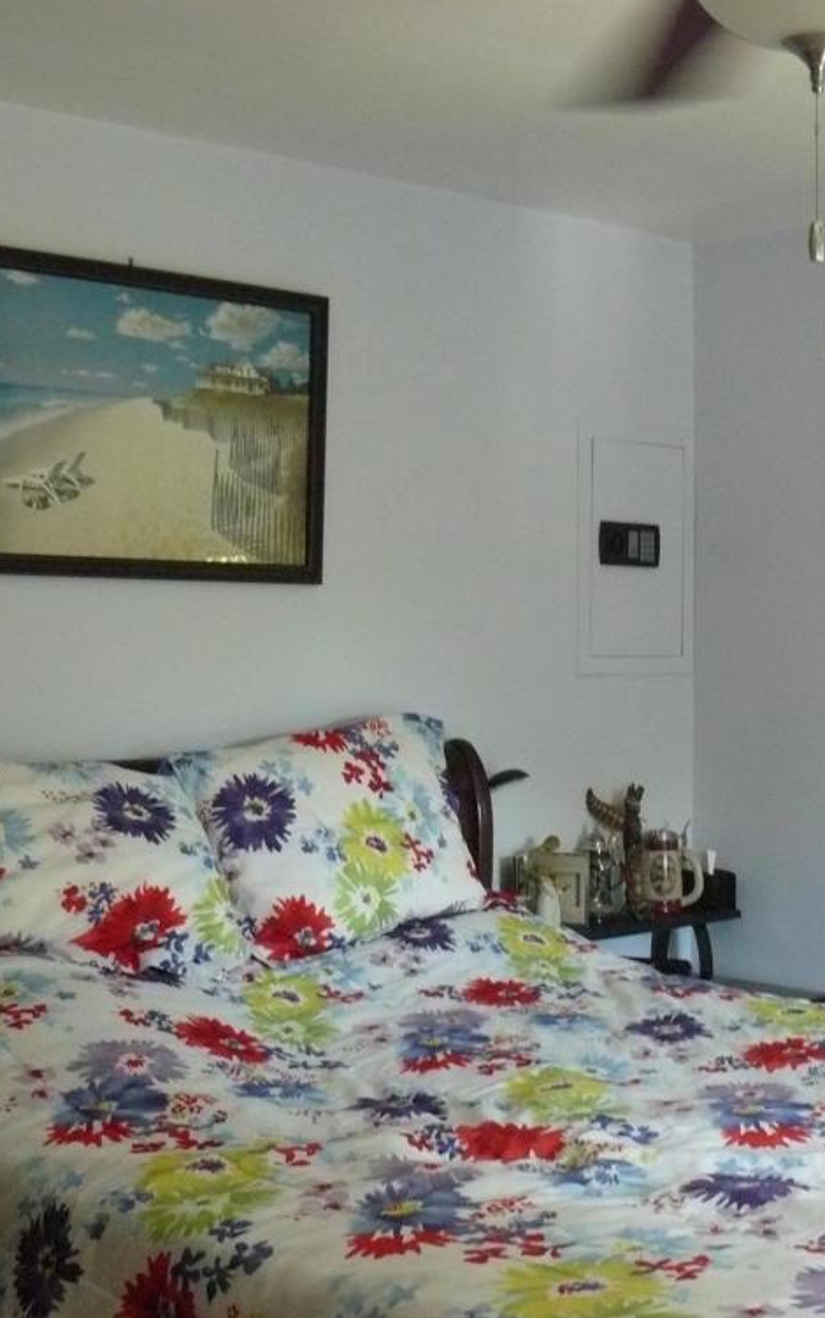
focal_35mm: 52
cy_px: 660
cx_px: 579
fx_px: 1869
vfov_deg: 38.9
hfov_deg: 24.7
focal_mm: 6
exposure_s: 1/50
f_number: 2.8
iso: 400
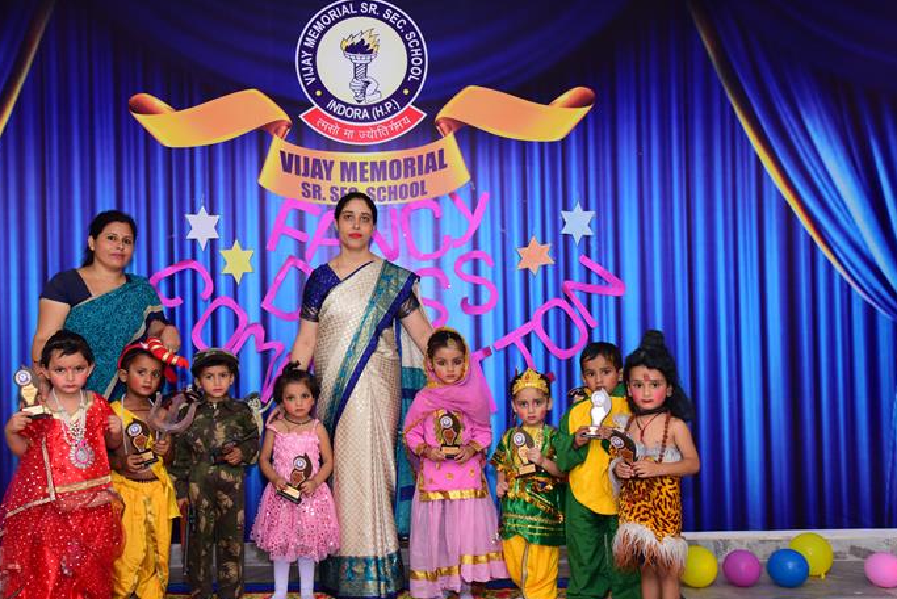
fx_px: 1022
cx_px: 402
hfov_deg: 47.3
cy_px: 328
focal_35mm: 41
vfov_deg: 32.6
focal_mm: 35
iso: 1000
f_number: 5.6
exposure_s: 1/125
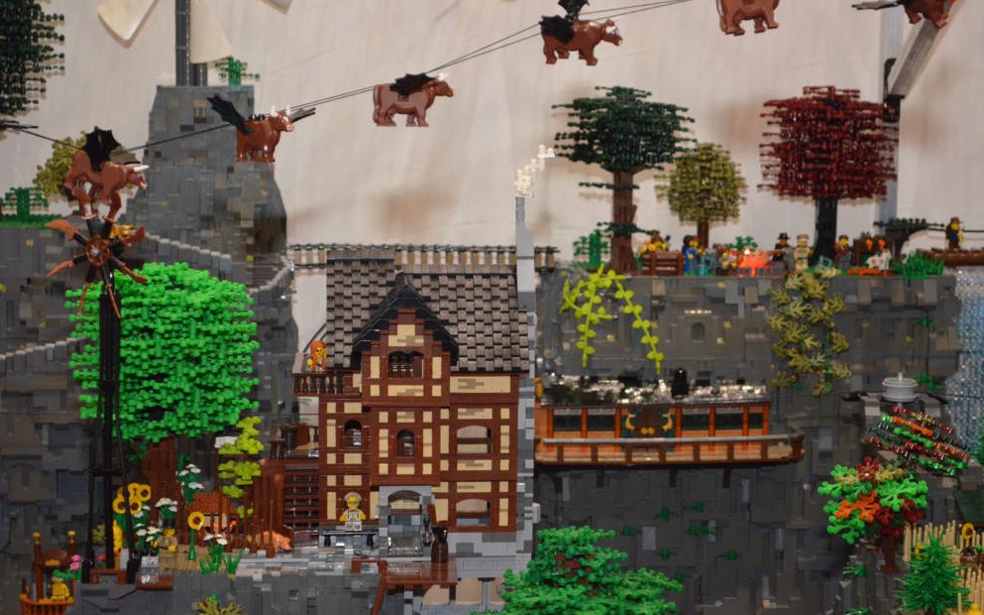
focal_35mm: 85
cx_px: 490
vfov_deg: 15.4
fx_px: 2266
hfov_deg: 24.5
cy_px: 326
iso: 3200
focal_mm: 55
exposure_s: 1/60
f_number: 5.6
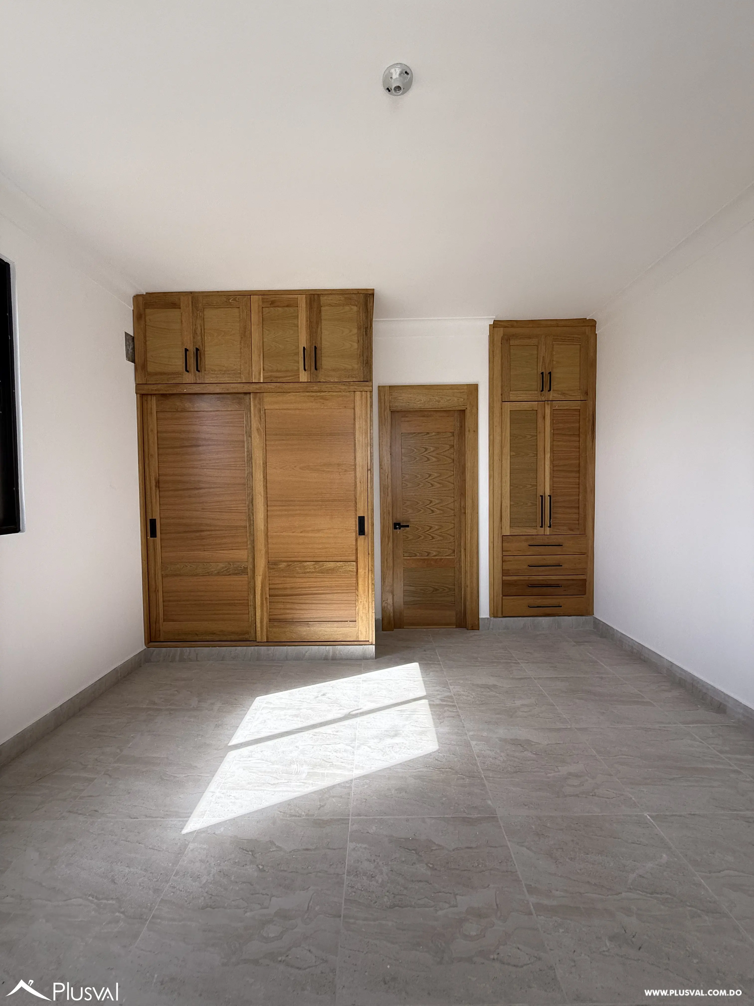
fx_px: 407
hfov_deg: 85.7
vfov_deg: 102.1
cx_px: 377
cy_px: 503
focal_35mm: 14
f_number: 2.2
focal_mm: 2.22
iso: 64
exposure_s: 1/430
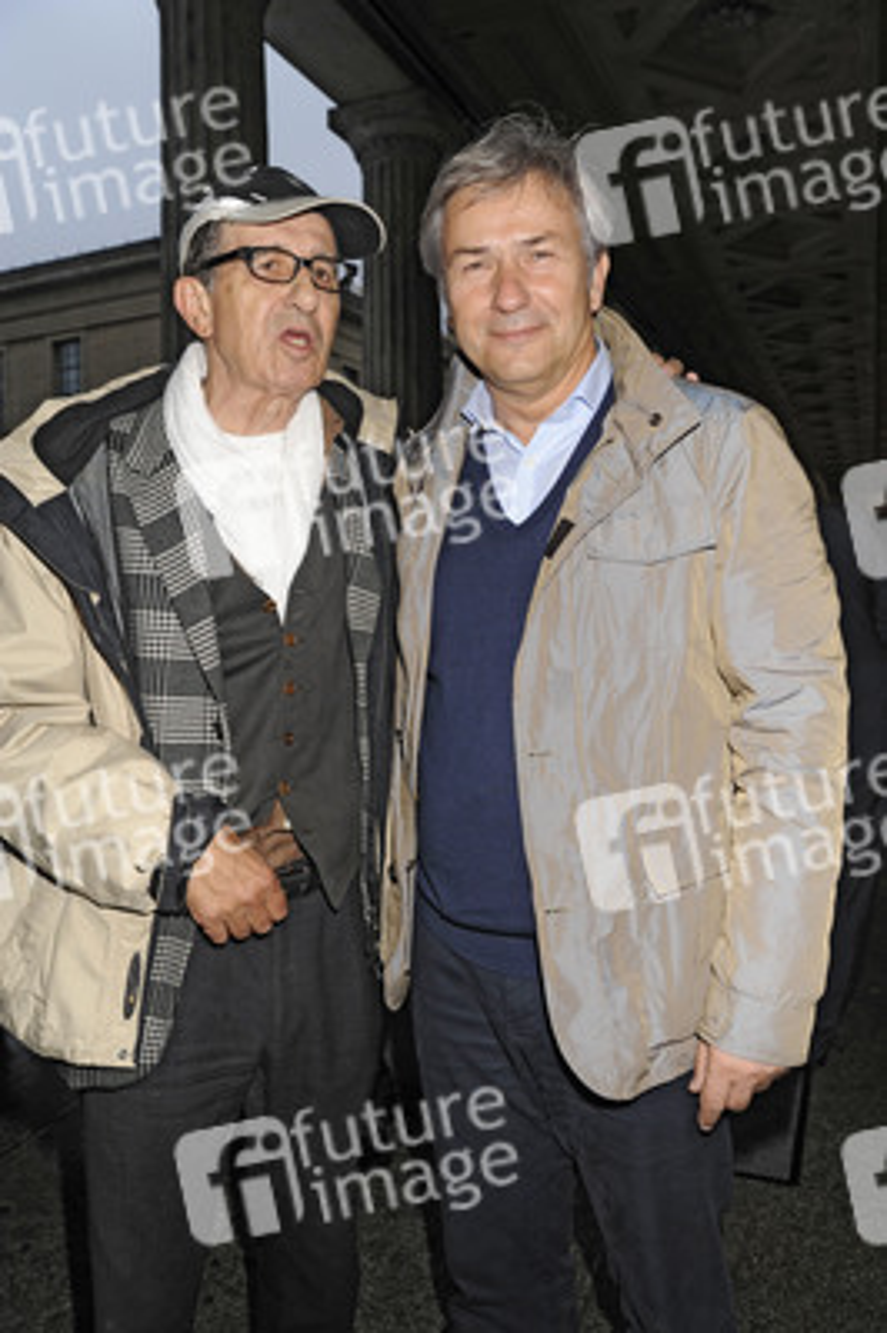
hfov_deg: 46.3
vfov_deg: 65.5
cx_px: 444
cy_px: 666
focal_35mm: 28
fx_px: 1037
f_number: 6.3
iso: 640
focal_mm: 28
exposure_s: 1/160
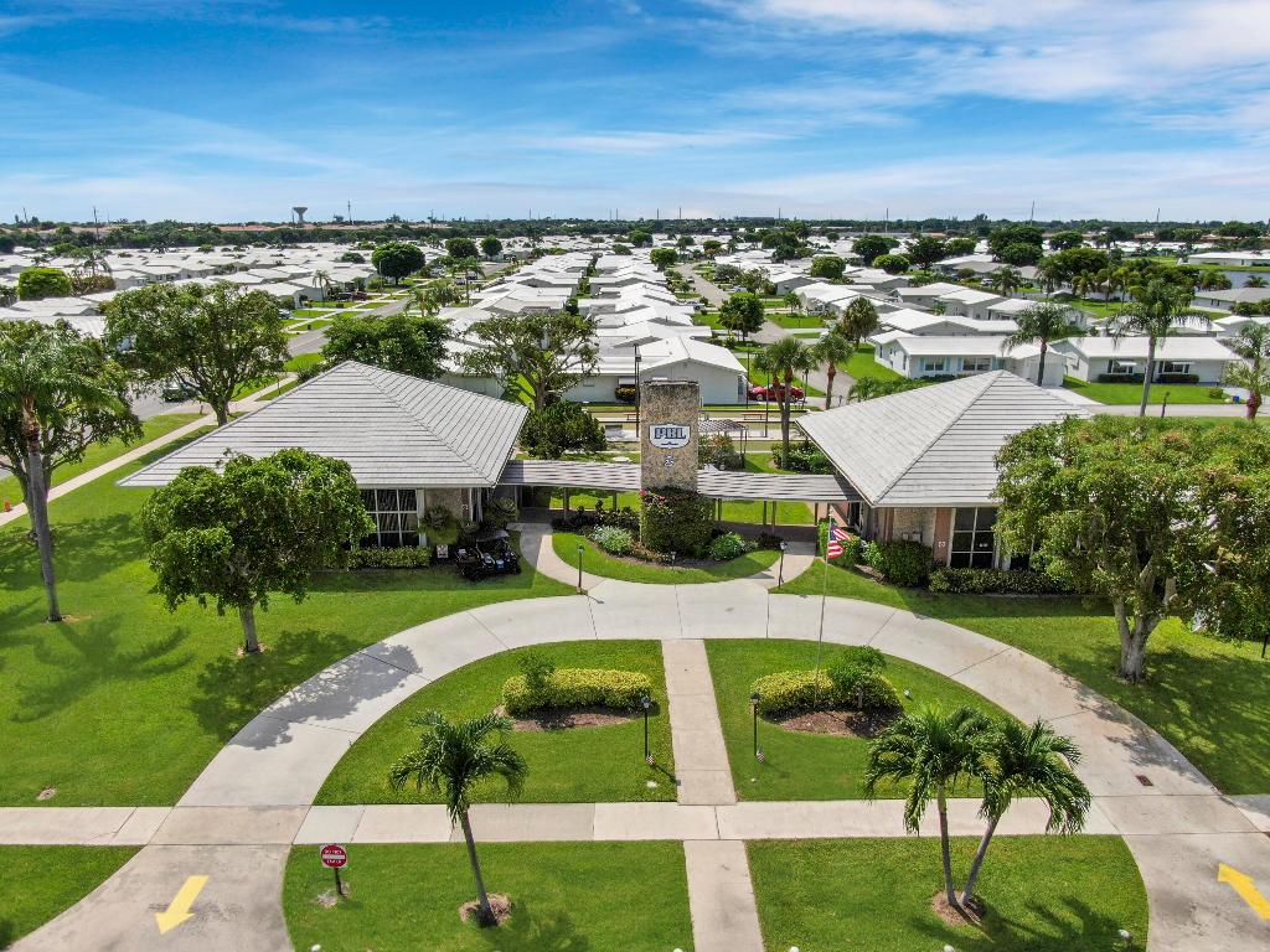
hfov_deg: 71.6
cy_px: 476
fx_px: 881
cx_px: 635
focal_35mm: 24
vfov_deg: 56.8
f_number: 2.8
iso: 100
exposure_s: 1/2000
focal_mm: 4.39
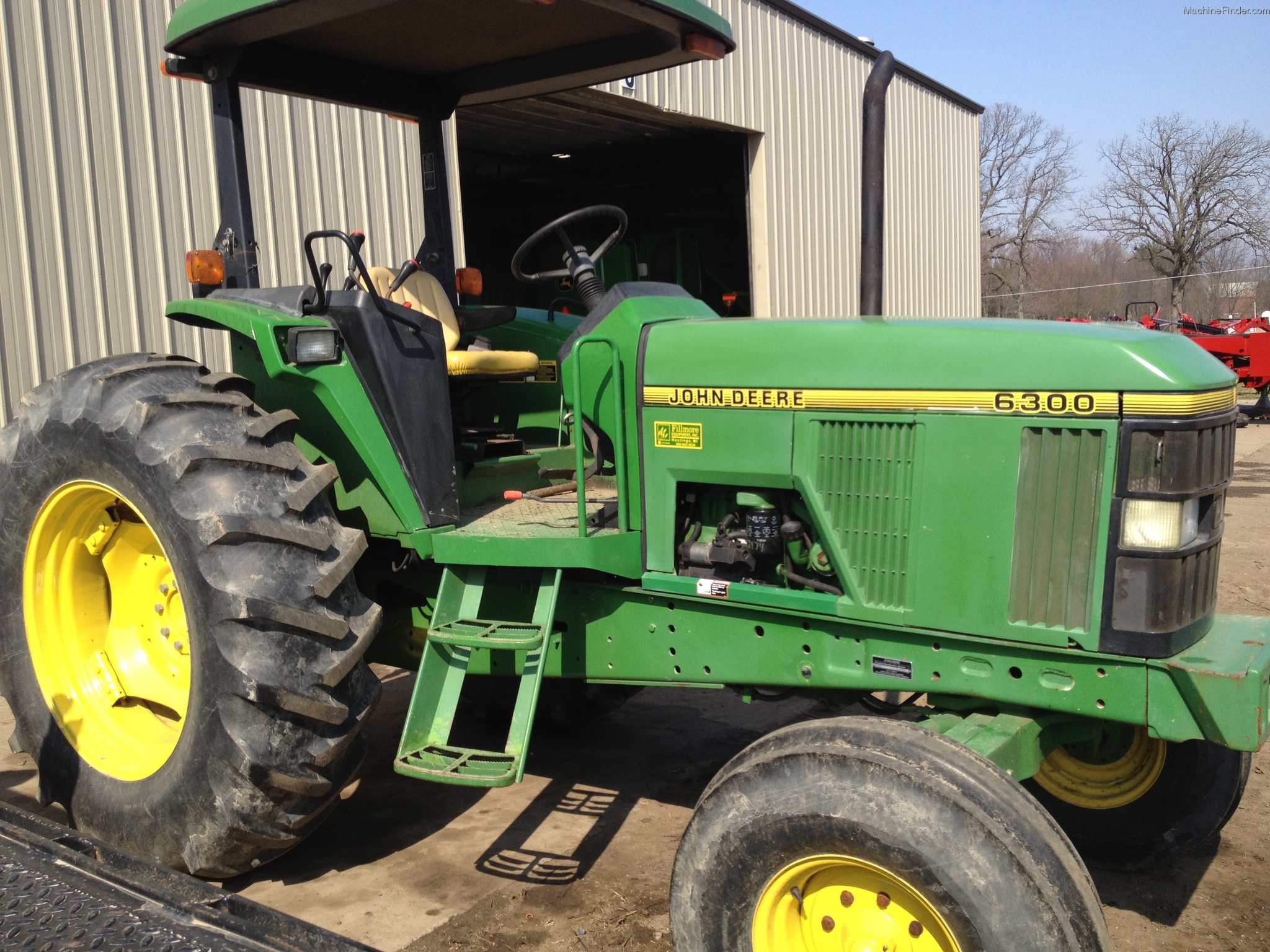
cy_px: 476
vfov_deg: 40.7
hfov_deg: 52.6
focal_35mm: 35
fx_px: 1284
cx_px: 635
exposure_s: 1/1314
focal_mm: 4.28
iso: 64
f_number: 2.4
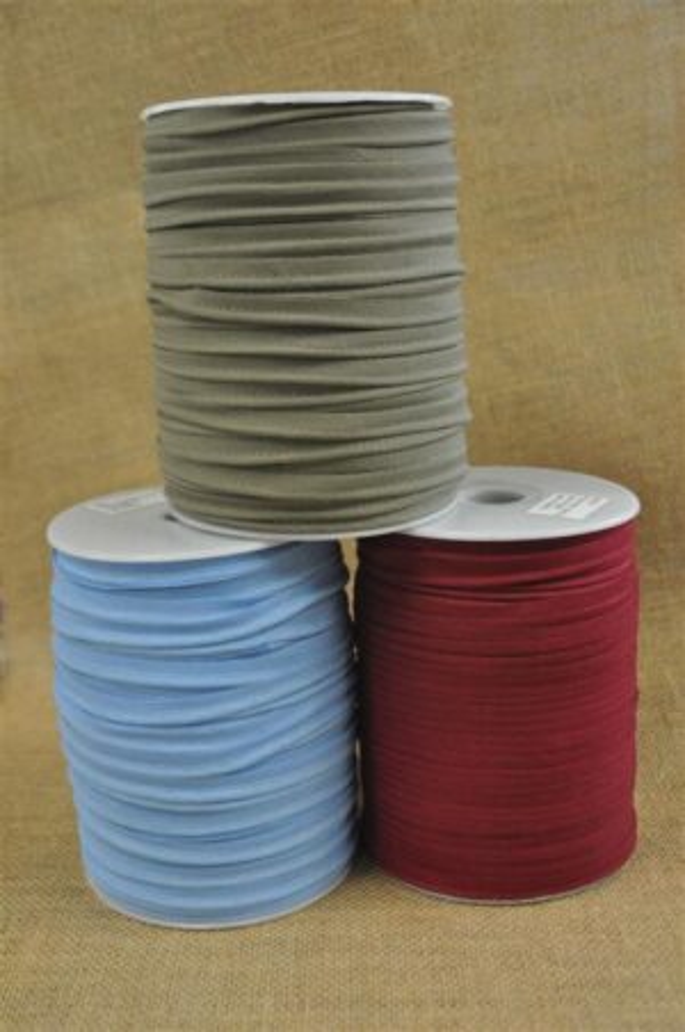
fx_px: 1202
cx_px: 342
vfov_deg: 46.5
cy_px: 516
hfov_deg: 31.8
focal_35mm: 42
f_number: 4
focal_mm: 28
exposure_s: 1/60
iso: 800
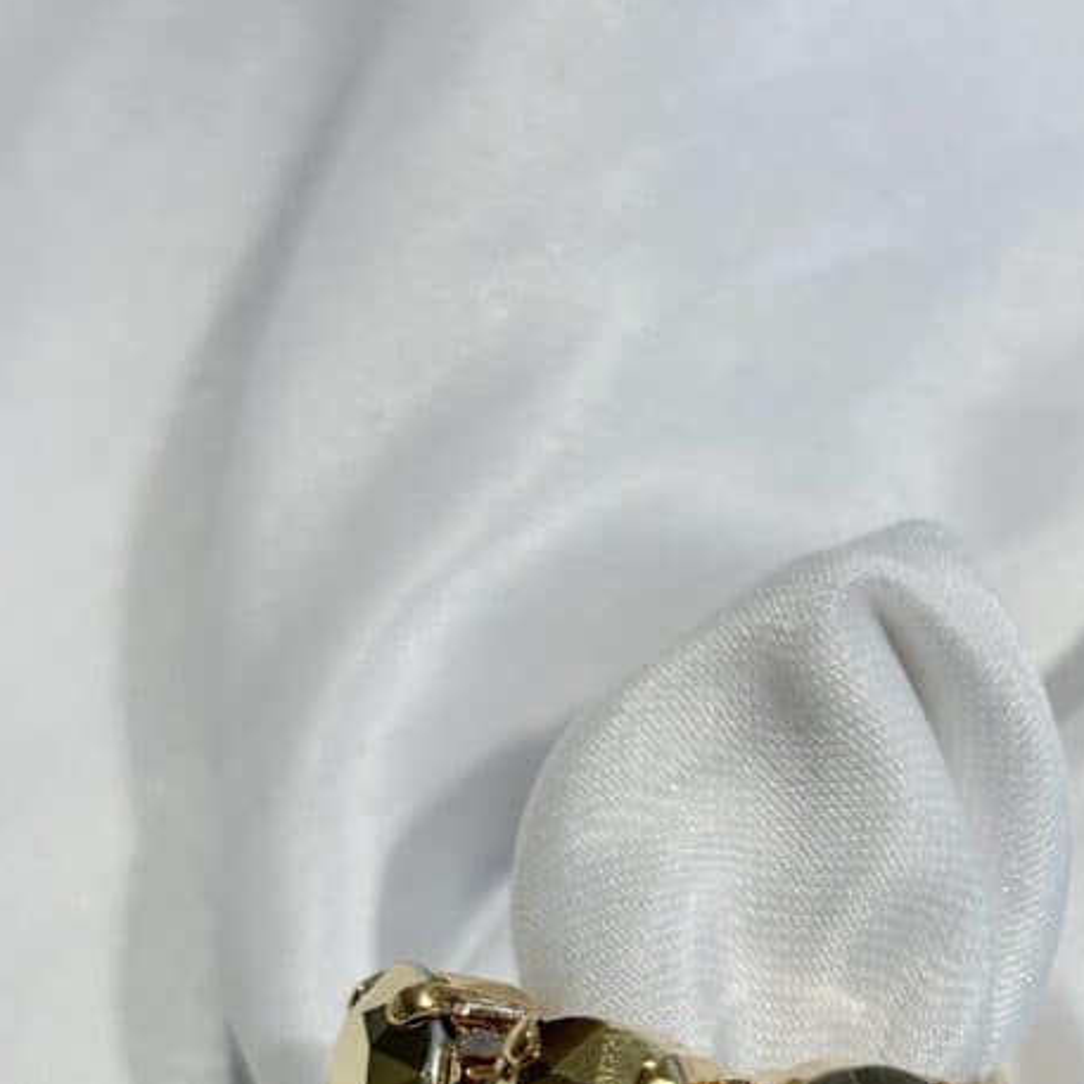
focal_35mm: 103
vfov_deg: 16.6
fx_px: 3649
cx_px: 697
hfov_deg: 16.9
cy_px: 1006
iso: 32
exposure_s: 1/375
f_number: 1.6
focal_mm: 5.96
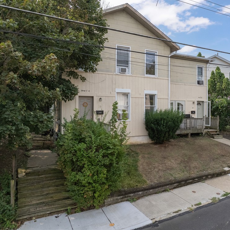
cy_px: 113
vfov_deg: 55.6
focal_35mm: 29
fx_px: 218
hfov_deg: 54.5
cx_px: 154
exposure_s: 1/240
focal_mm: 12.29
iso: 800
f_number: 5
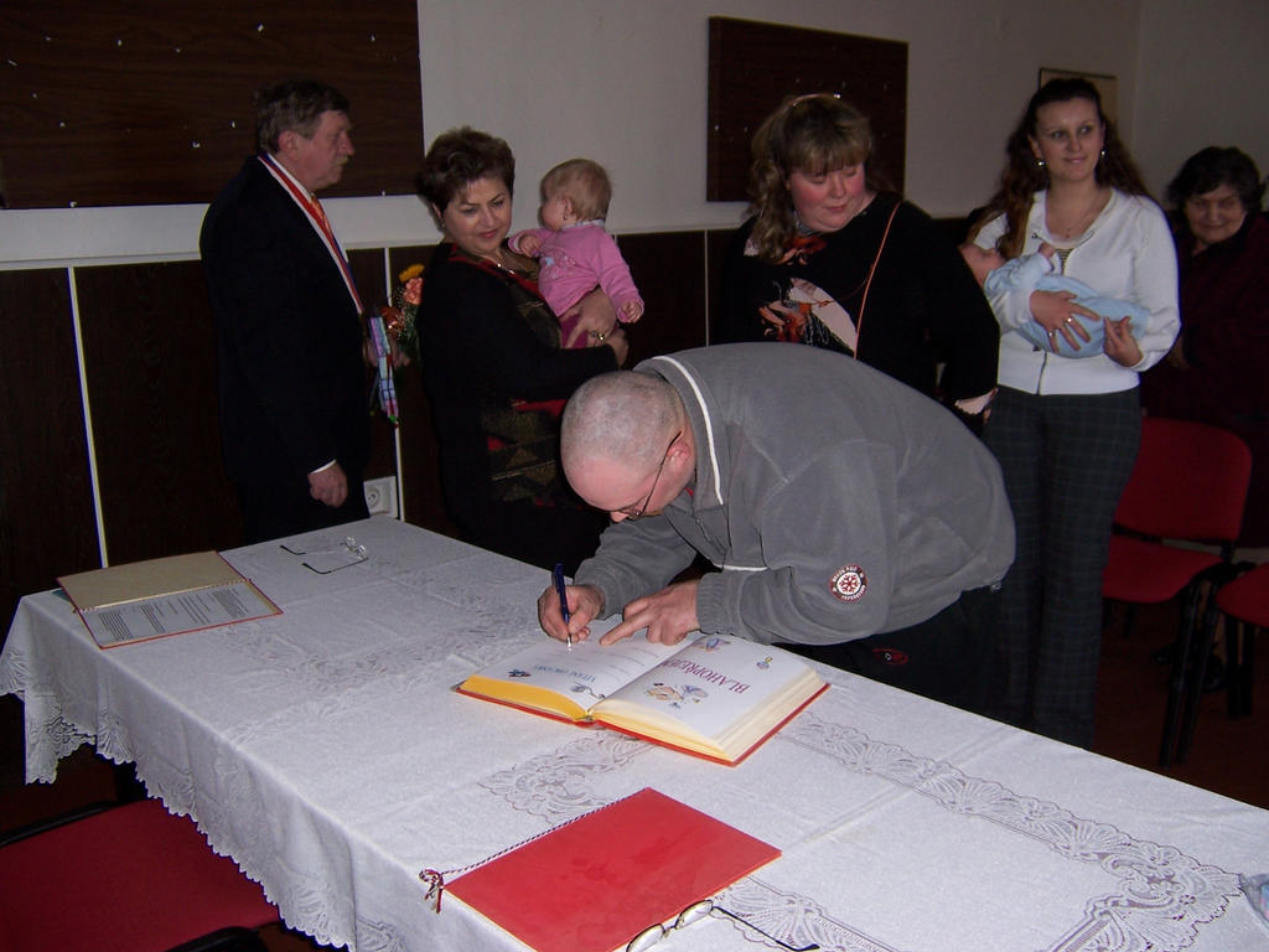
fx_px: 1210
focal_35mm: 33
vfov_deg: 42.9
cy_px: 476
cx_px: 634
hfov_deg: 55.4
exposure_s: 1/60
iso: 80
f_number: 2.8
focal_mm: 5.5
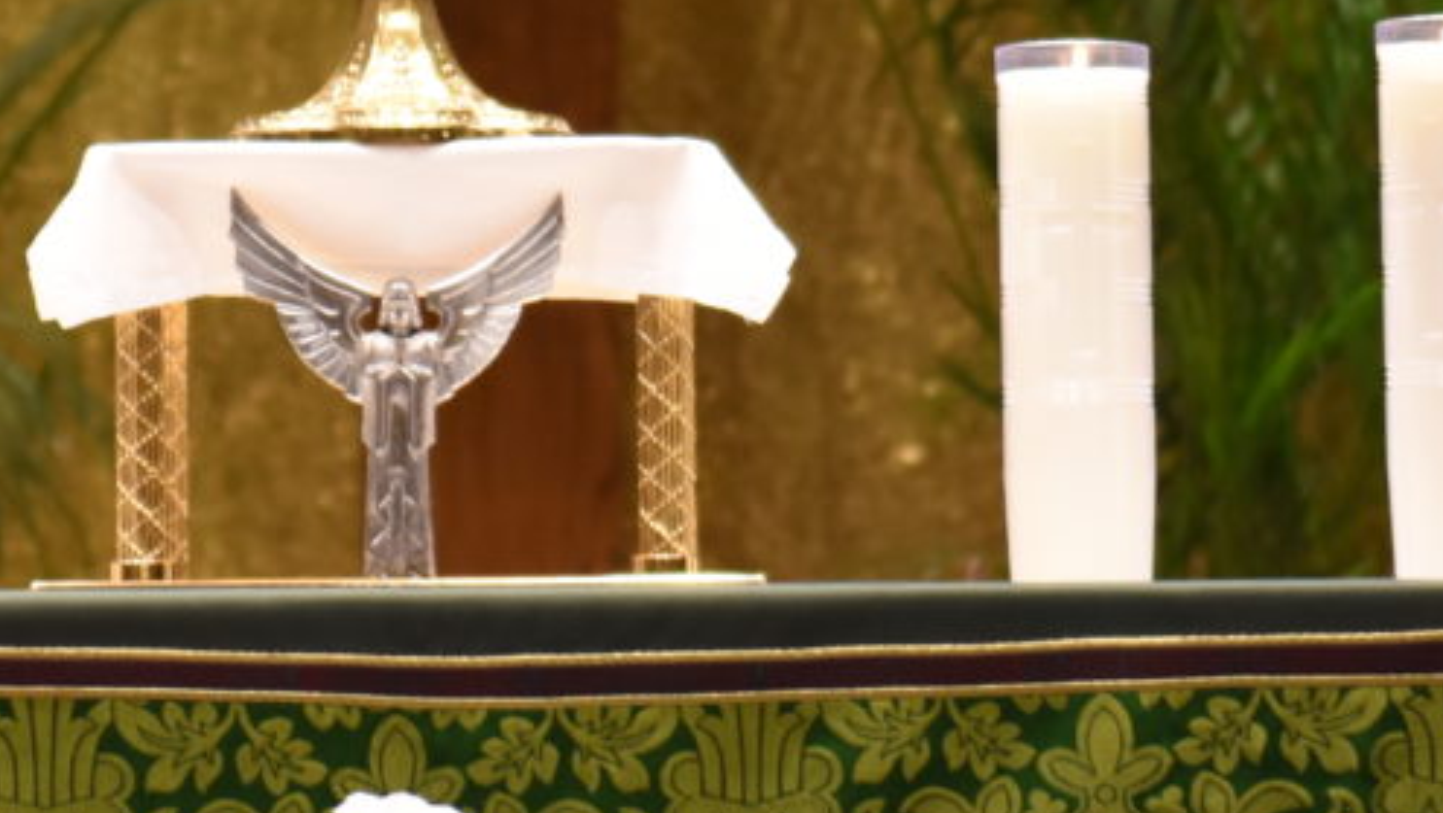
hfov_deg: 6.3
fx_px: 13054
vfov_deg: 3.6
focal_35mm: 341
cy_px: -428
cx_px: 44
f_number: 2.8
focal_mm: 70
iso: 800
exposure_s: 1/80
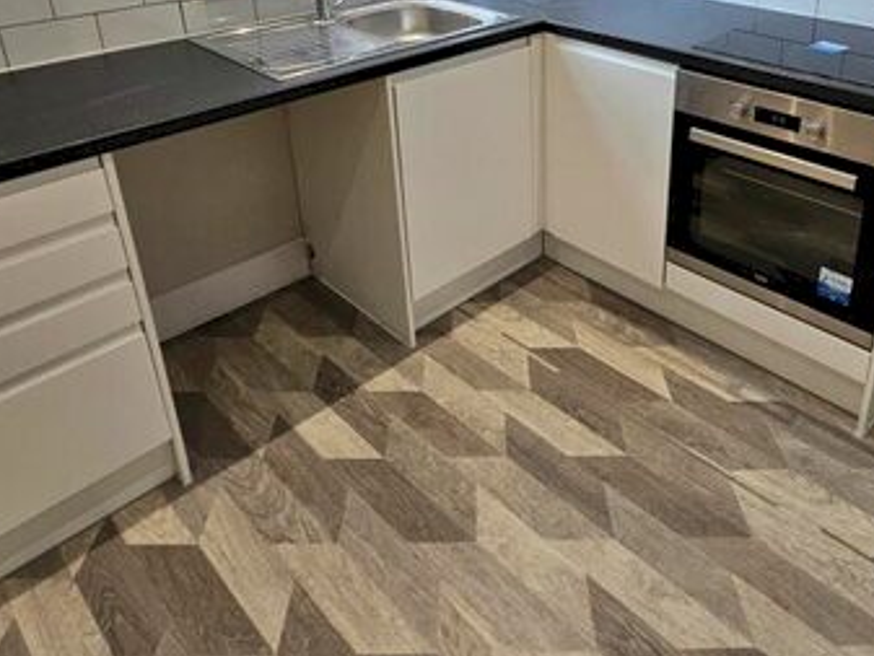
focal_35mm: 27
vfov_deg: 47.9
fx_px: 682
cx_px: 576
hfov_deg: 63.8
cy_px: 113
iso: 80
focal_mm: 1.74
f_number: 2.2
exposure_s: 1/50
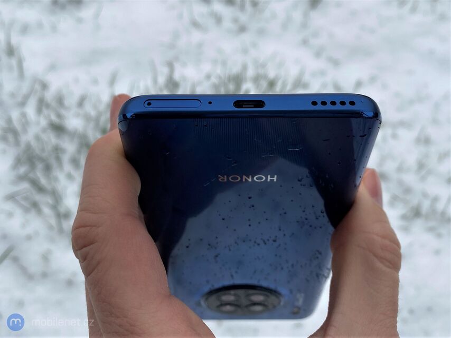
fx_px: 339
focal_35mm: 26
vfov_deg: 53.1
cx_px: 226
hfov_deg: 67.3
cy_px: 169
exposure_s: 1/151
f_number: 1.8
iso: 32
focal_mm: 4.25
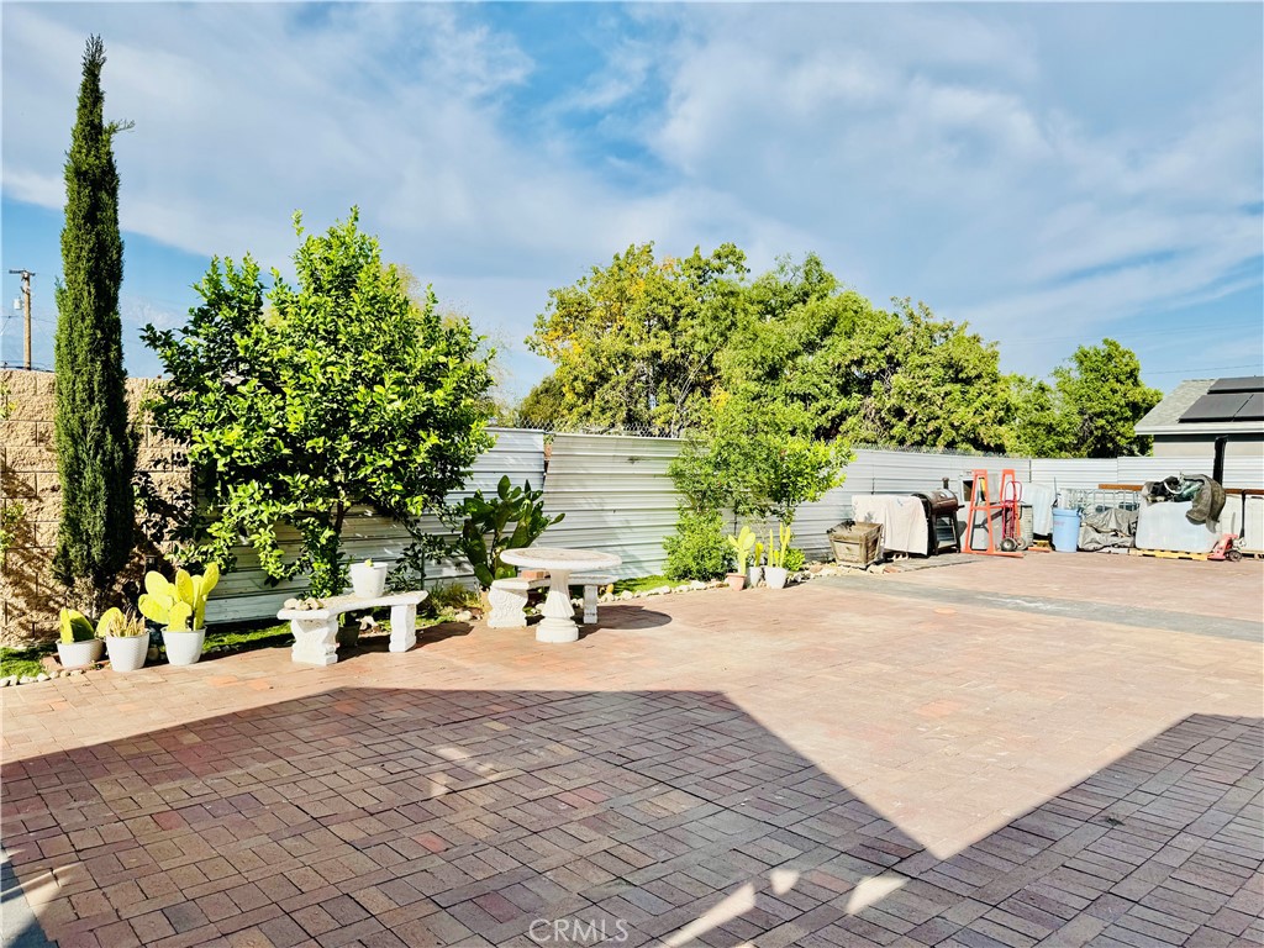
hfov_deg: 71.6
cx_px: 632
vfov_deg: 56.8
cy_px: 474
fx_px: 876
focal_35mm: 24
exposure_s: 1/5814
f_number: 1.78
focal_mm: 6.76
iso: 80
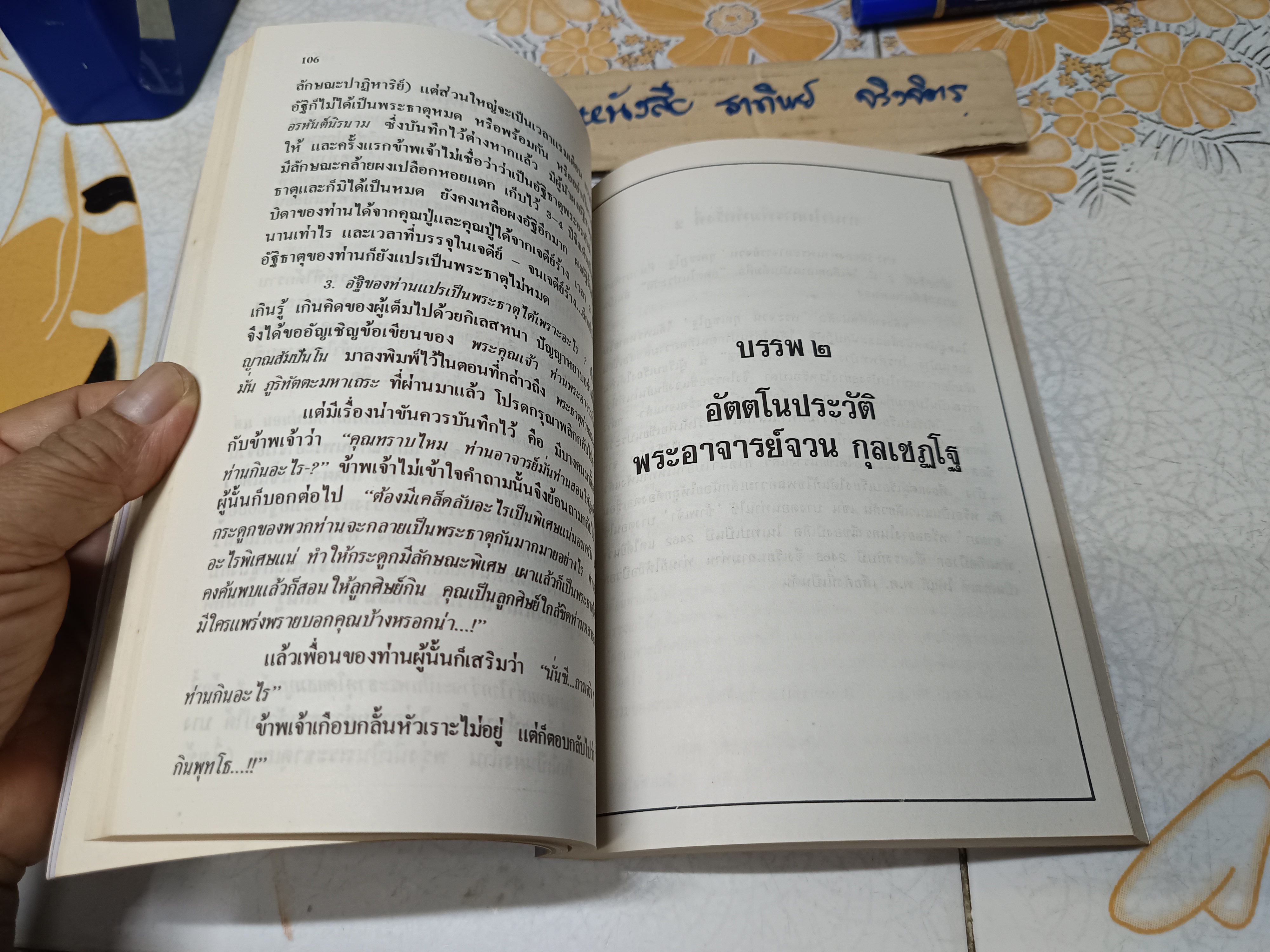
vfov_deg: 56.8
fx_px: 881
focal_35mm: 24
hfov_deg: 71.6
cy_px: 476
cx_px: 635
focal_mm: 5.31
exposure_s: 1/33.3
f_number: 1.7
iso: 852
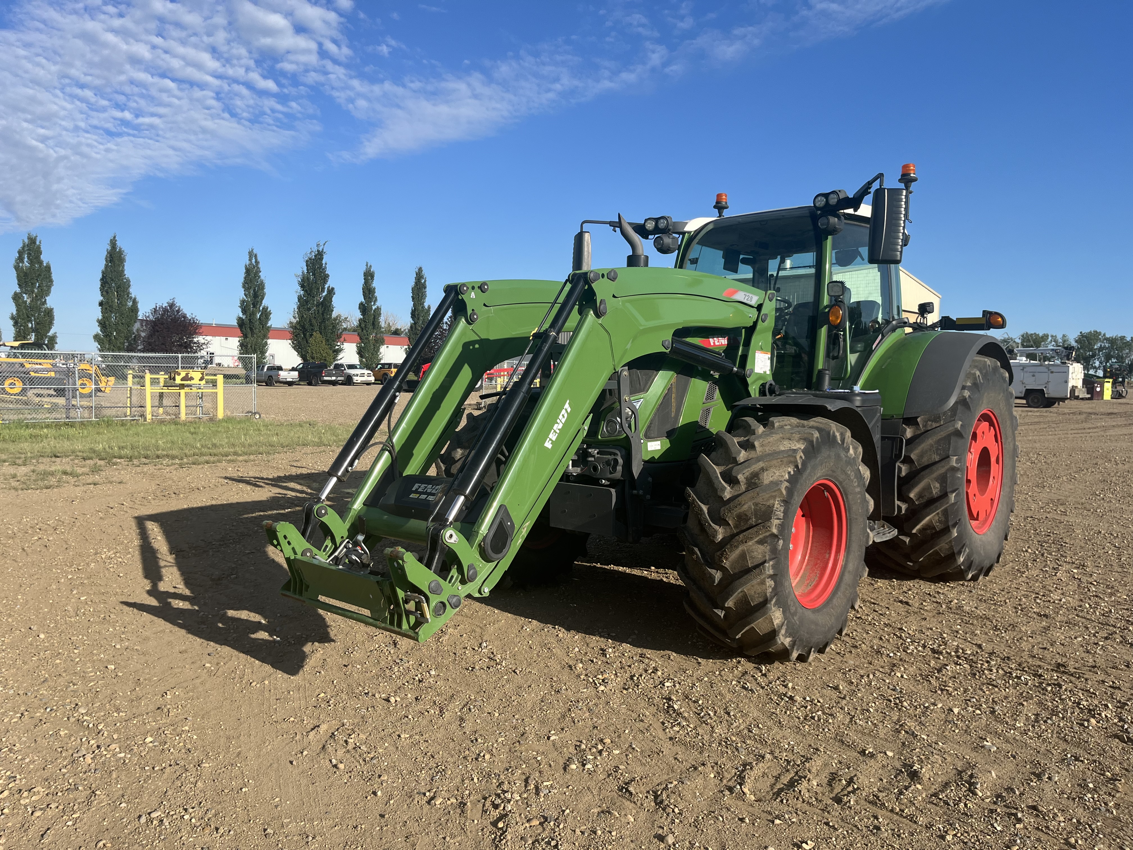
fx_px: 851
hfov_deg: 67.3
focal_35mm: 26
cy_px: 425
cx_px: 566
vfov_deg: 53.1
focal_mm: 5.1
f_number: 1.6
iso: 50
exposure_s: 1/3049
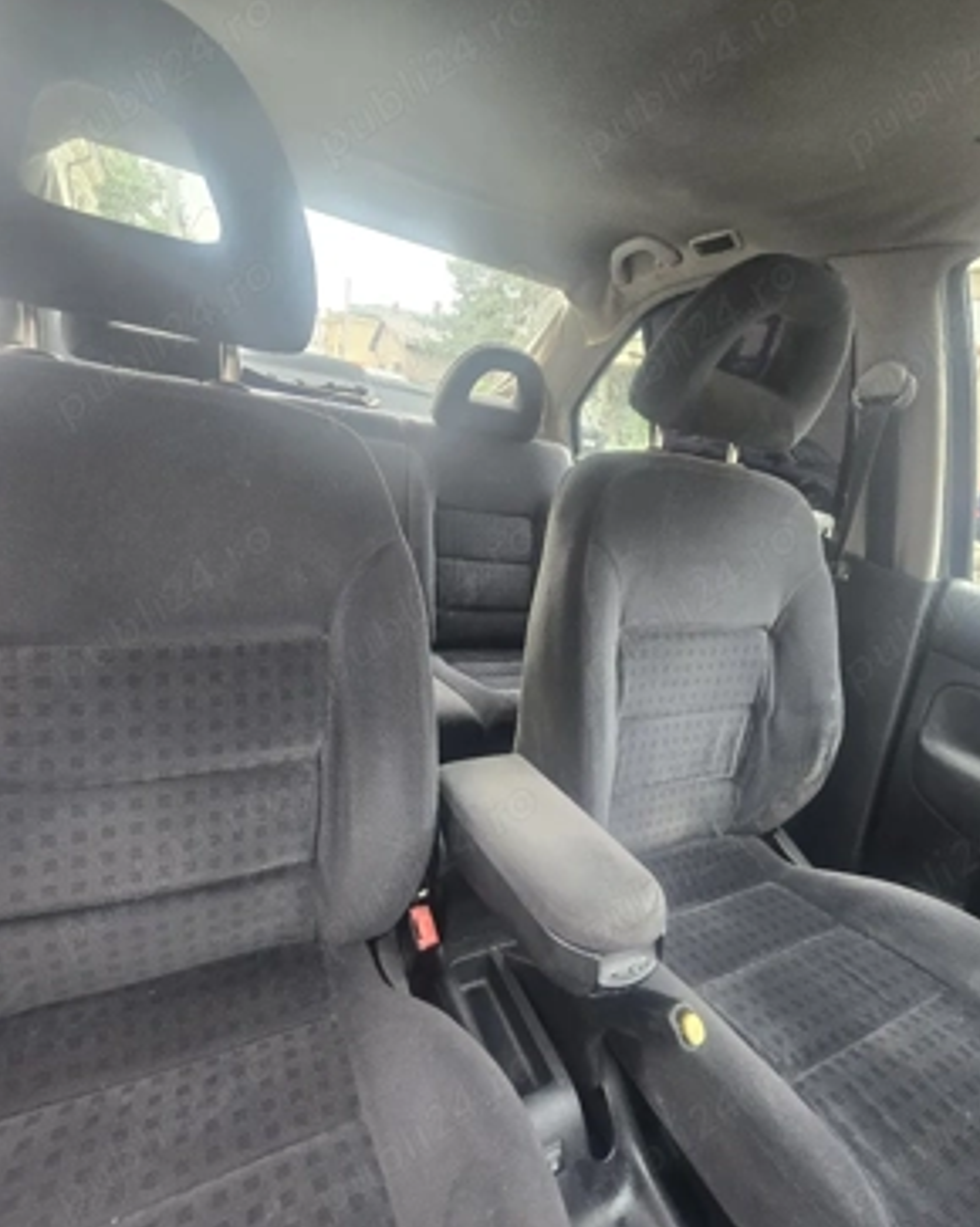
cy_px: 646
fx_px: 508
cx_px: 493
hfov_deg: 87.9
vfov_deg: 100.6
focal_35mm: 14
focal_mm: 2.2
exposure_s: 1/50.3
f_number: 2.2
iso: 160
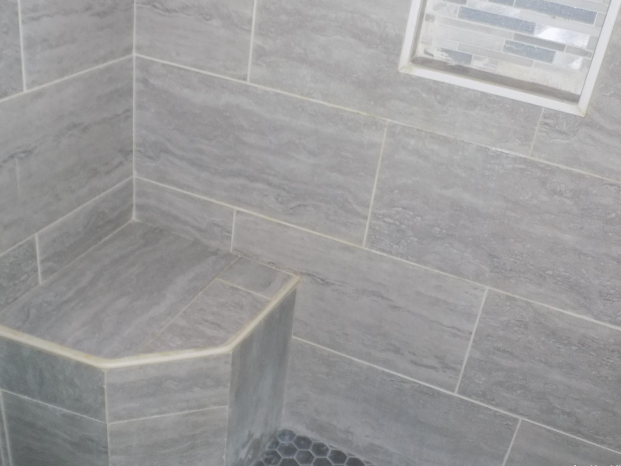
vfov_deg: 37.7
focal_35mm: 38
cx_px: 316
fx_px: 682
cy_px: 237
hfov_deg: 49.0
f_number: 3.5
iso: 200
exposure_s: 1/30
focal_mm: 6.6
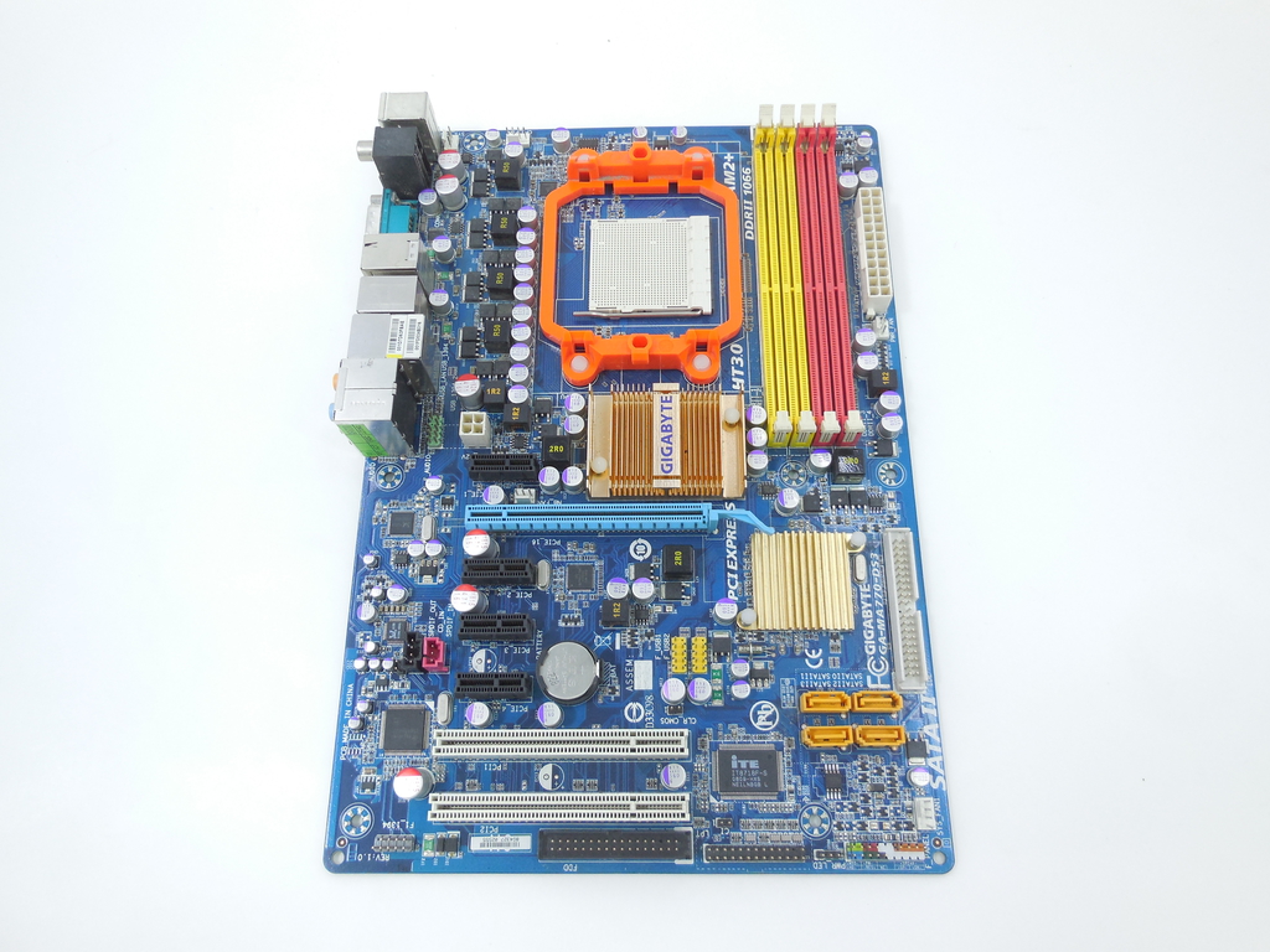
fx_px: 917
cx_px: 635
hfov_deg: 69.4
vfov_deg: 54.9
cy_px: 476
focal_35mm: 25
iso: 125
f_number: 3.1
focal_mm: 4.5
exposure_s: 1/40
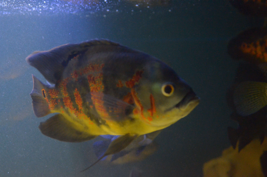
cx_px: 134
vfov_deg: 8.7
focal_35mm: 158
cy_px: 88
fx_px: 1166
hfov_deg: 13.1
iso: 3200
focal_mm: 105
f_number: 4.5
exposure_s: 1/125
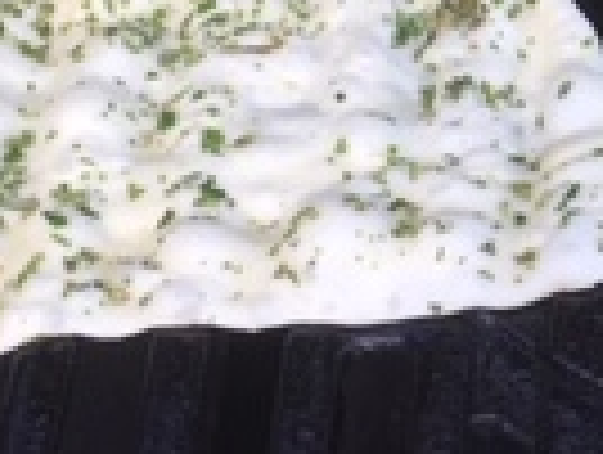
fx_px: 2408
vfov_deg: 10.6
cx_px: 927
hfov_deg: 13.4
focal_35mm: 138
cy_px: -72
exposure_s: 1/499
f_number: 2.2
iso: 25
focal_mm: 4.15
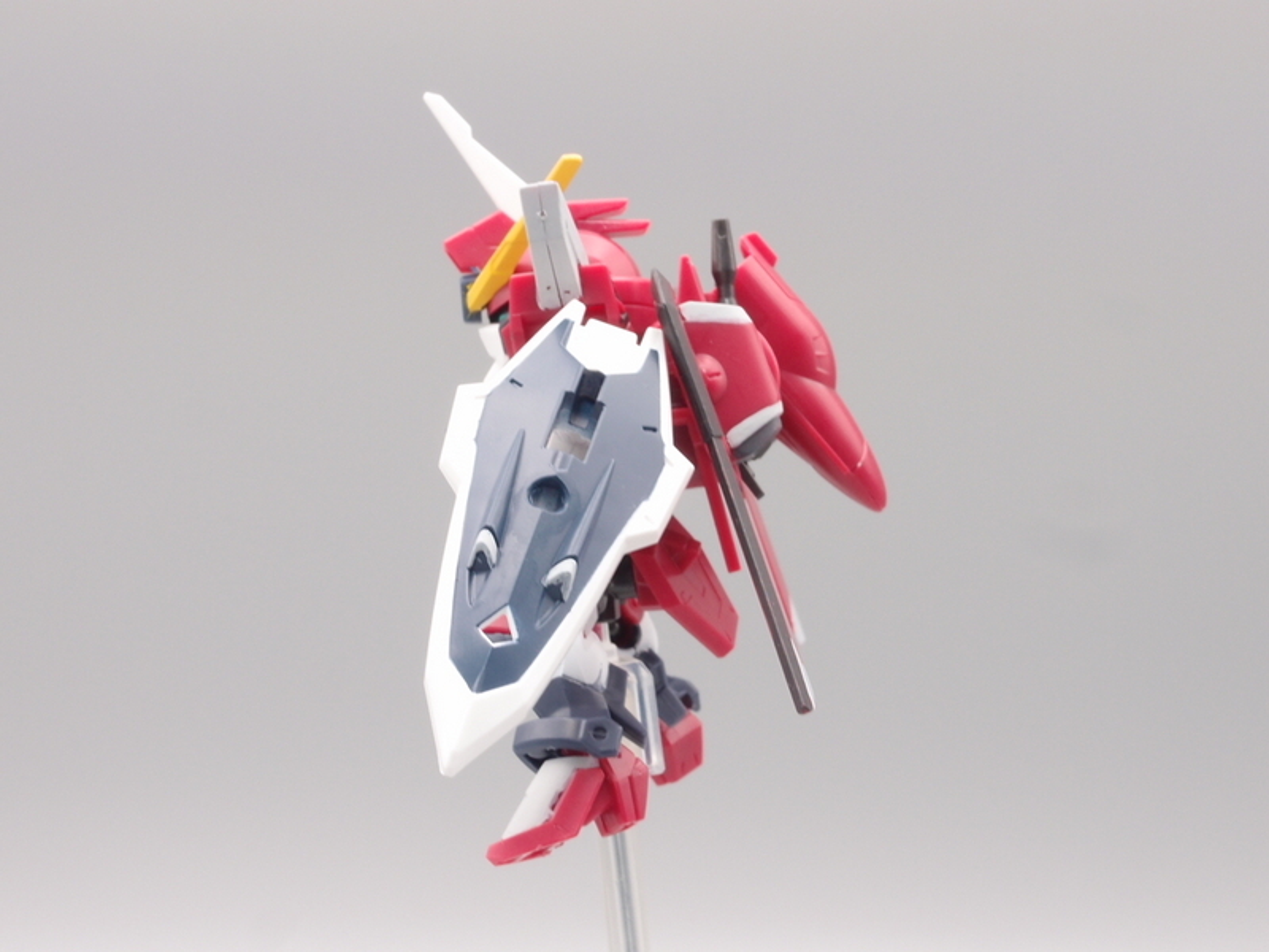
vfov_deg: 20.7
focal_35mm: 71
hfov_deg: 27.4
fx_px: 2603
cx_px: 634
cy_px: 476
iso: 100
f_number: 8
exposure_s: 1/4
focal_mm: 15.27
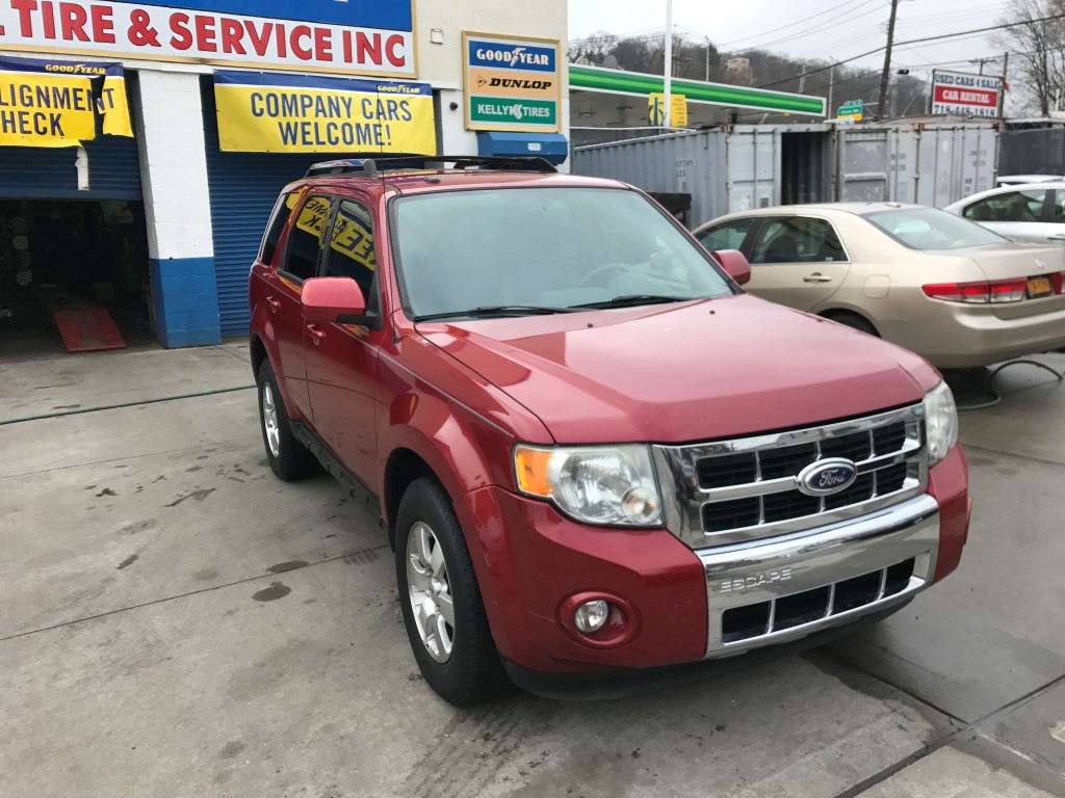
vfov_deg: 49.7
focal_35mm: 28
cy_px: 399
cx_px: 532
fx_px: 861
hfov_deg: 63.4
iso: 20
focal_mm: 3.99
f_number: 1.8
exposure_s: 1/879
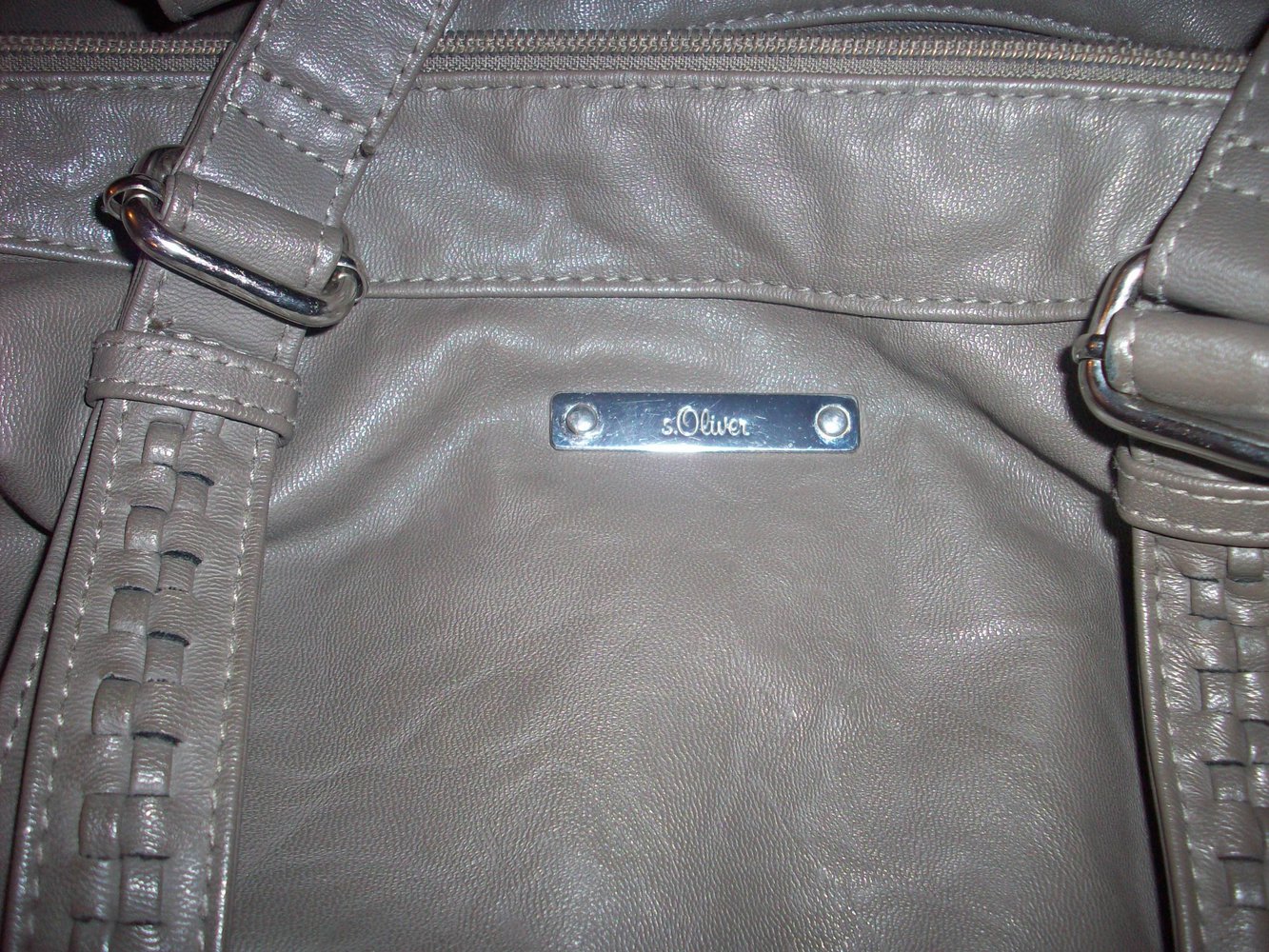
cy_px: 476
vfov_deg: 38.7
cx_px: 634
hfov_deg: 50.1
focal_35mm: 37
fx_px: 1357
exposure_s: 1/64
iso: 80
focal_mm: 6.2
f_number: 2.8
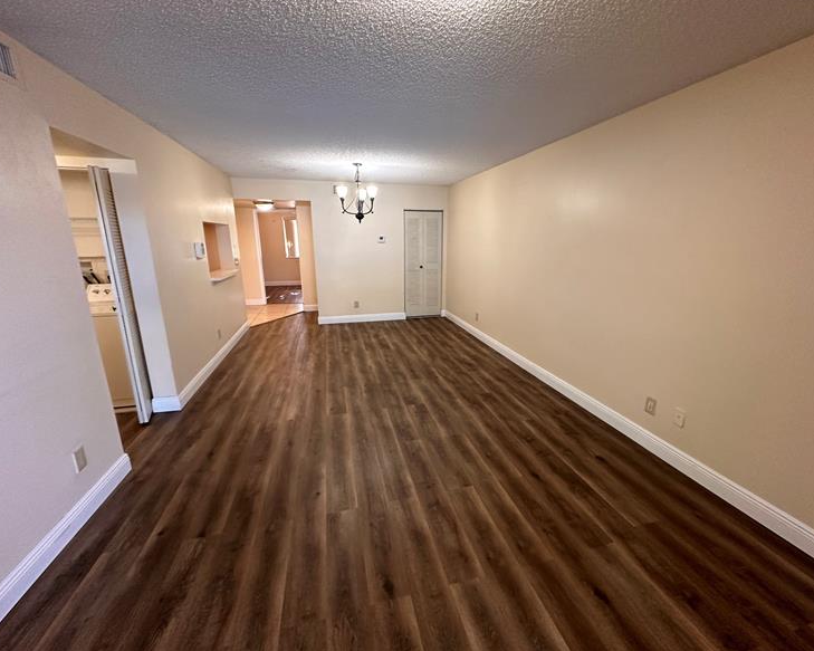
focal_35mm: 15
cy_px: 327
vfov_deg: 84.0
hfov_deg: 96.7
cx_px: 429
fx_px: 361
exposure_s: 1/60
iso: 250
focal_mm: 2.22
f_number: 2.2
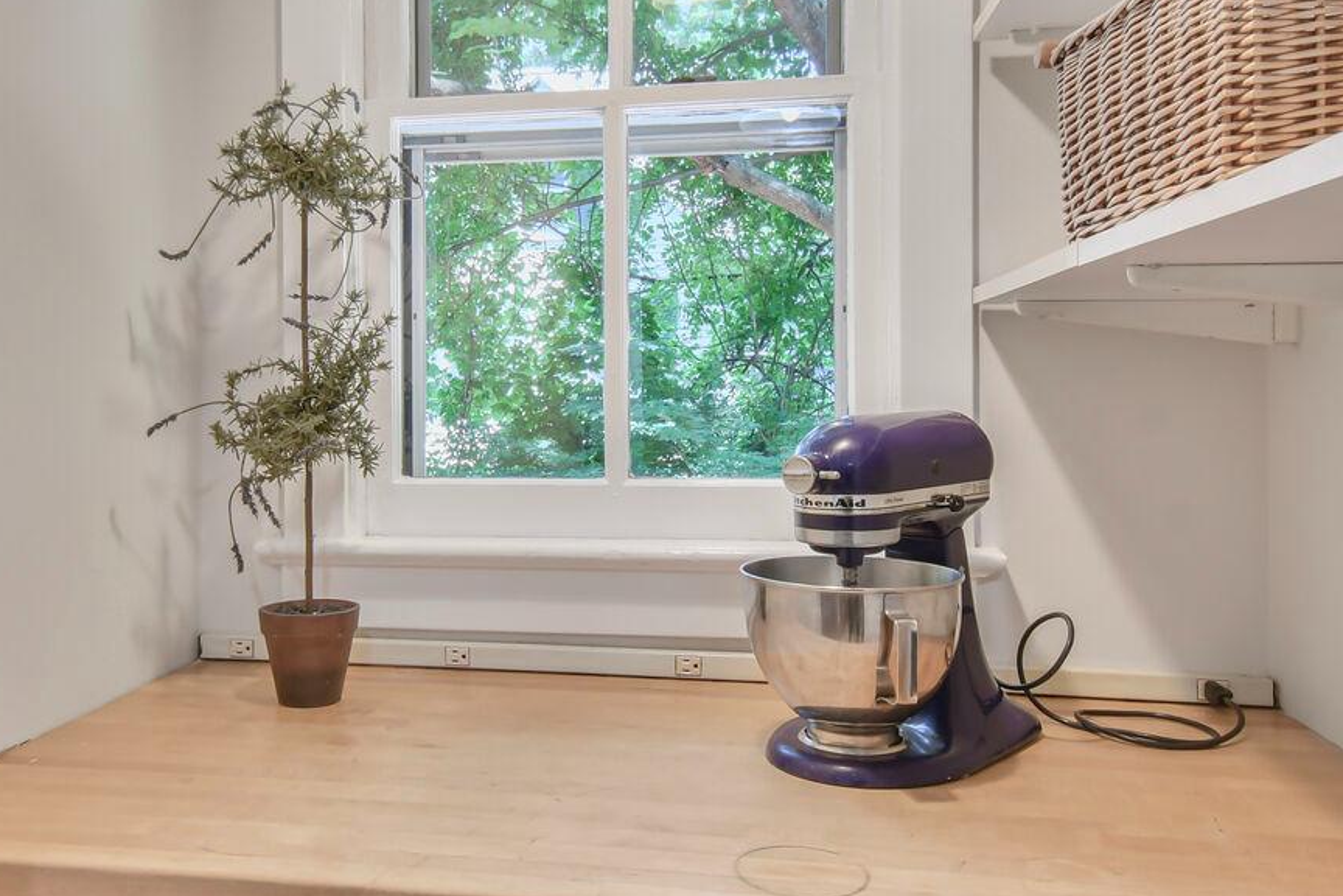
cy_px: 380
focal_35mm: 30
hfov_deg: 61.3
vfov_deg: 43.5
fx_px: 1119
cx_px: 525
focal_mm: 10
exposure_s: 1/1.67
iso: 200
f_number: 10
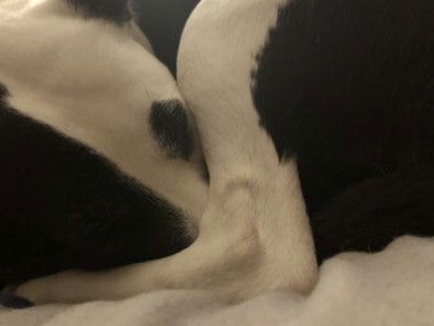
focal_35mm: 48
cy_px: 177
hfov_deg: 39.6
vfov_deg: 30.3
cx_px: 218
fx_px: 602
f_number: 1.8
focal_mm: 3.99
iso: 125
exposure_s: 1/4
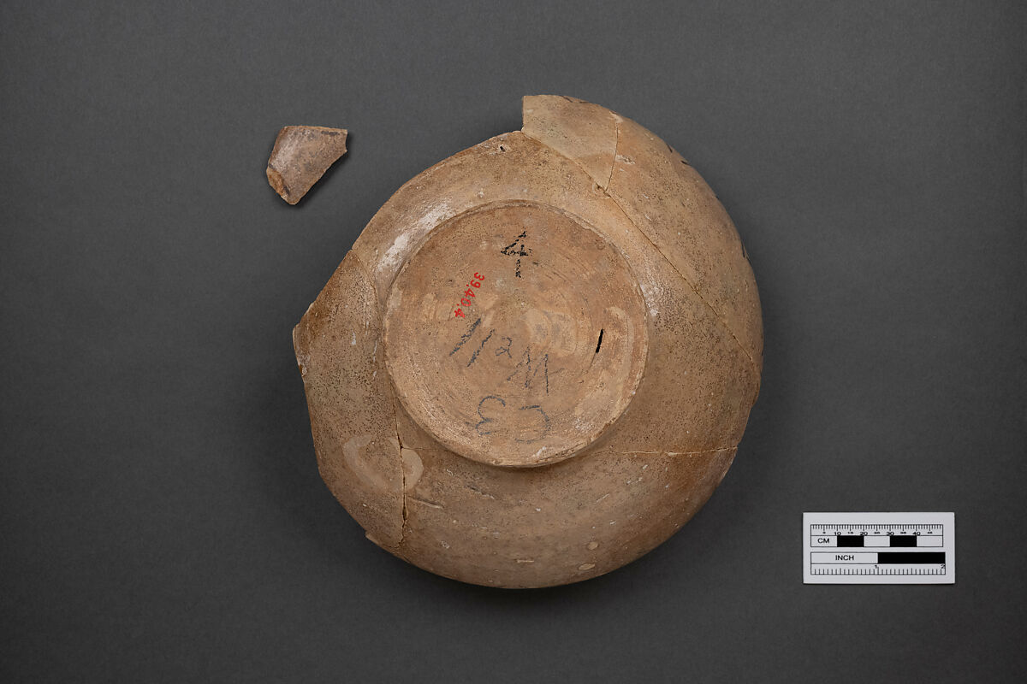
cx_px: 514
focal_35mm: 50
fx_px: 1426
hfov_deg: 39.6
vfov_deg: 27.0
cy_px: 342
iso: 640
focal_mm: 50
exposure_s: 1/80
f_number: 13
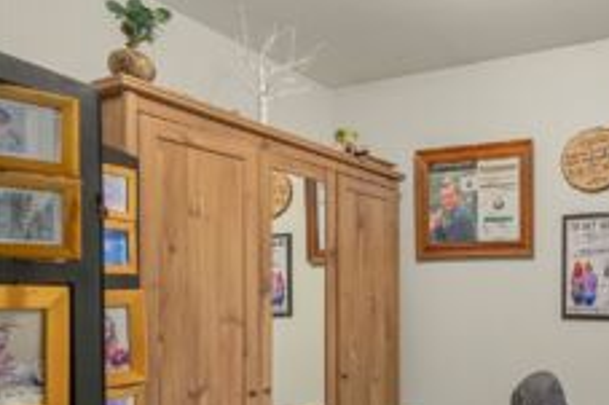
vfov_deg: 42.1
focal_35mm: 30
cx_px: 531
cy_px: 307
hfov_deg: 55.1
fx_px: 507
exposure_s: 1/15
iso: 1000
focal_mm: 17
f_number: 6.7
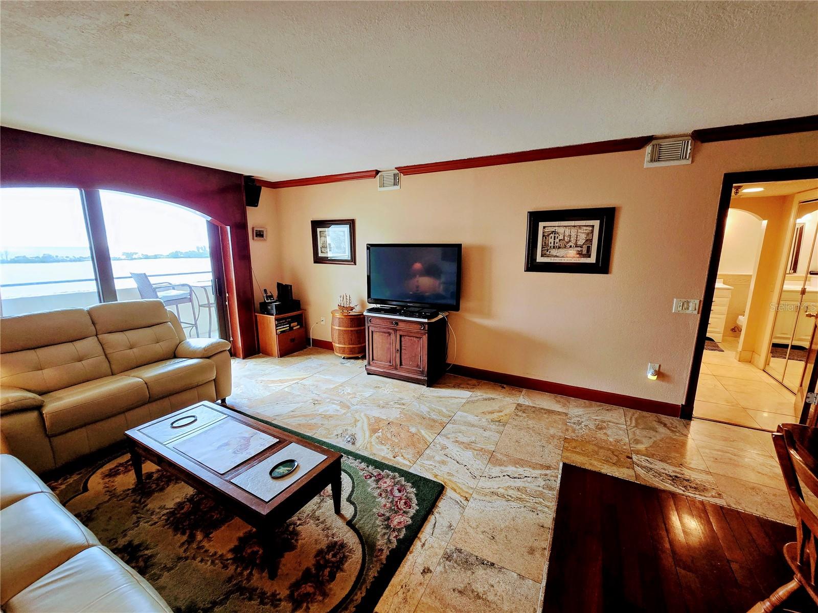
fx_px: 307
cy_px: 306
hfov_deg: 106.2
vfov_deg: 89.9
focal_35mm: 13
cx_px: 409
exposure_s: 1/60
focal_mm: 2.2
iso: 200
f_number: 2.2
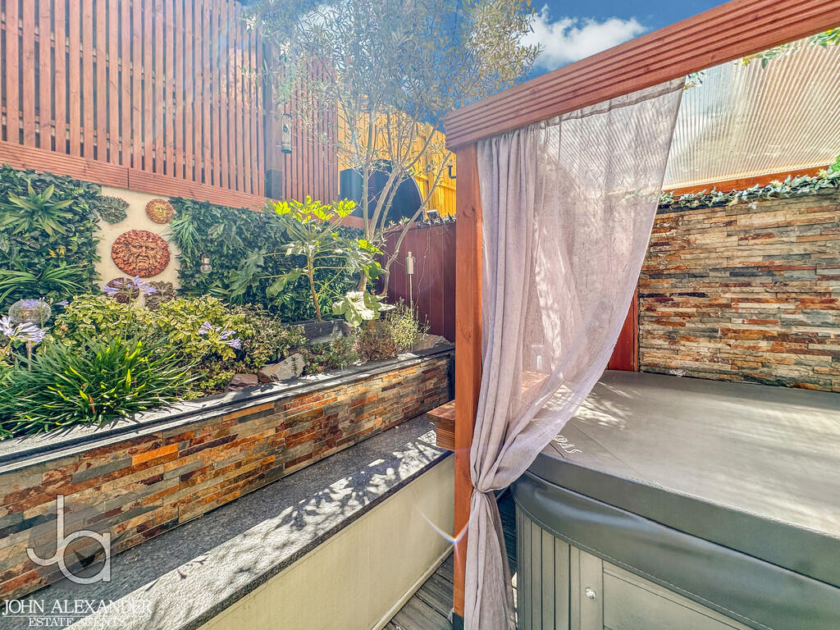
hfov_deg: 102.1
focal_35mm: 14
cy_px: 315
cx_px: 420
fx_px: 340
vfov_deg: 85.7
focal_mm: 2.22
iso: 40
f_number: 2.2
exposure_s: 1/250
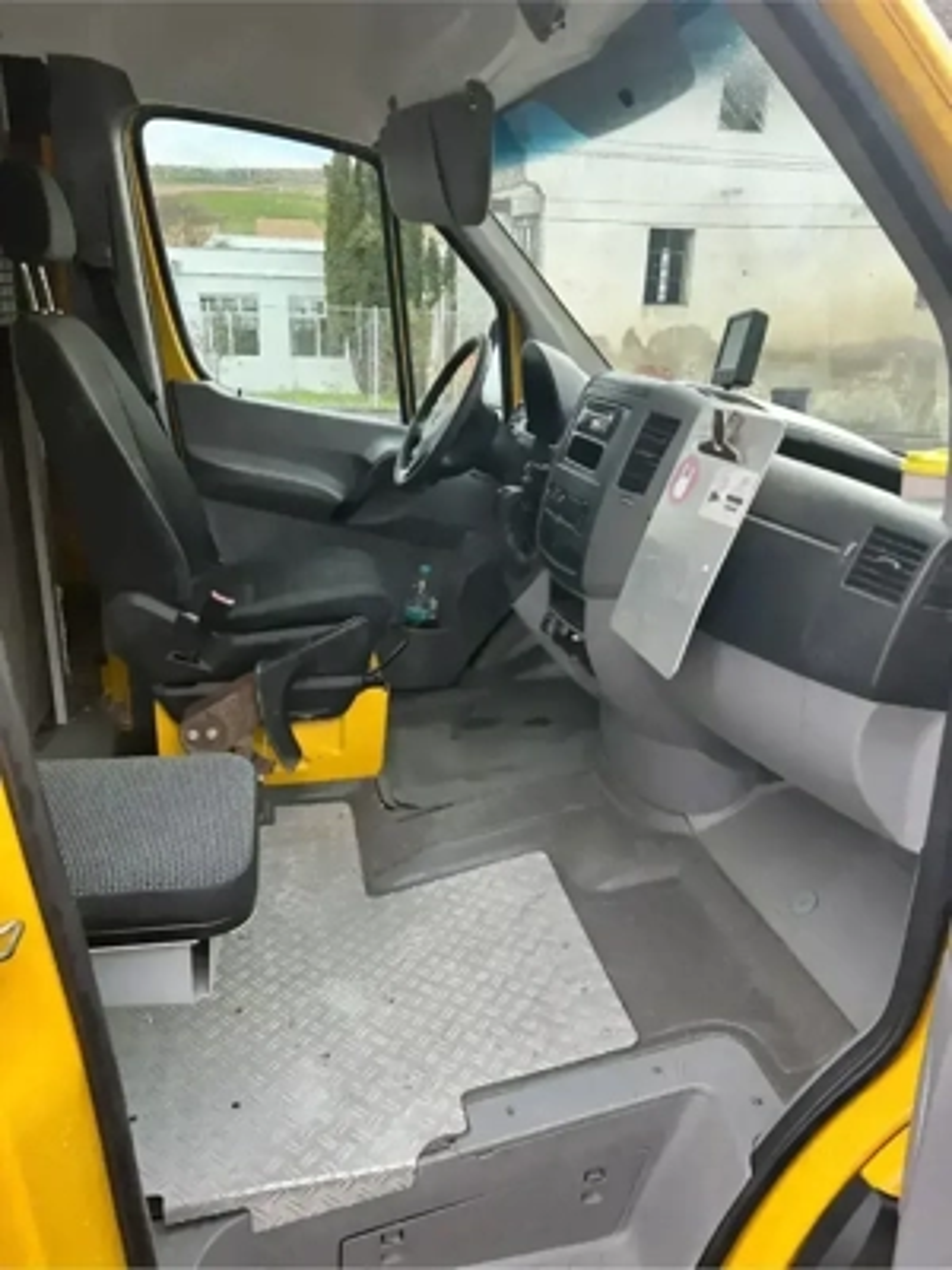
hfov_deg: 53.1
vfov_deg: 67.3
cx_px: 476
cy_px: 635
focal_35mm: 26
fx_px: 953
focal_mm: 5.7
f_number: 1.5
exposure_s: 1/121
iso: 64
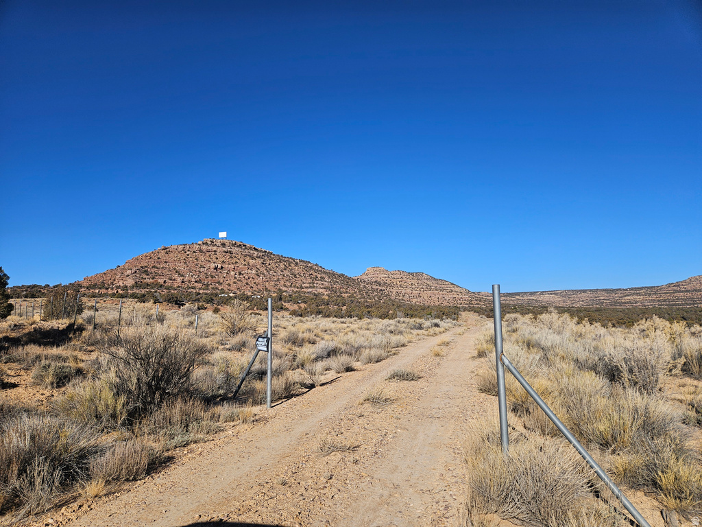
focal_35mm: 23
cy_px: 264
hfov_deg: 73.9
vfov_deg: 58.9
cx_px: 351
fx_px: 466
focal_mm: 5.4
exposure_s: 1/2760
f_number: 1.8
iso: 25
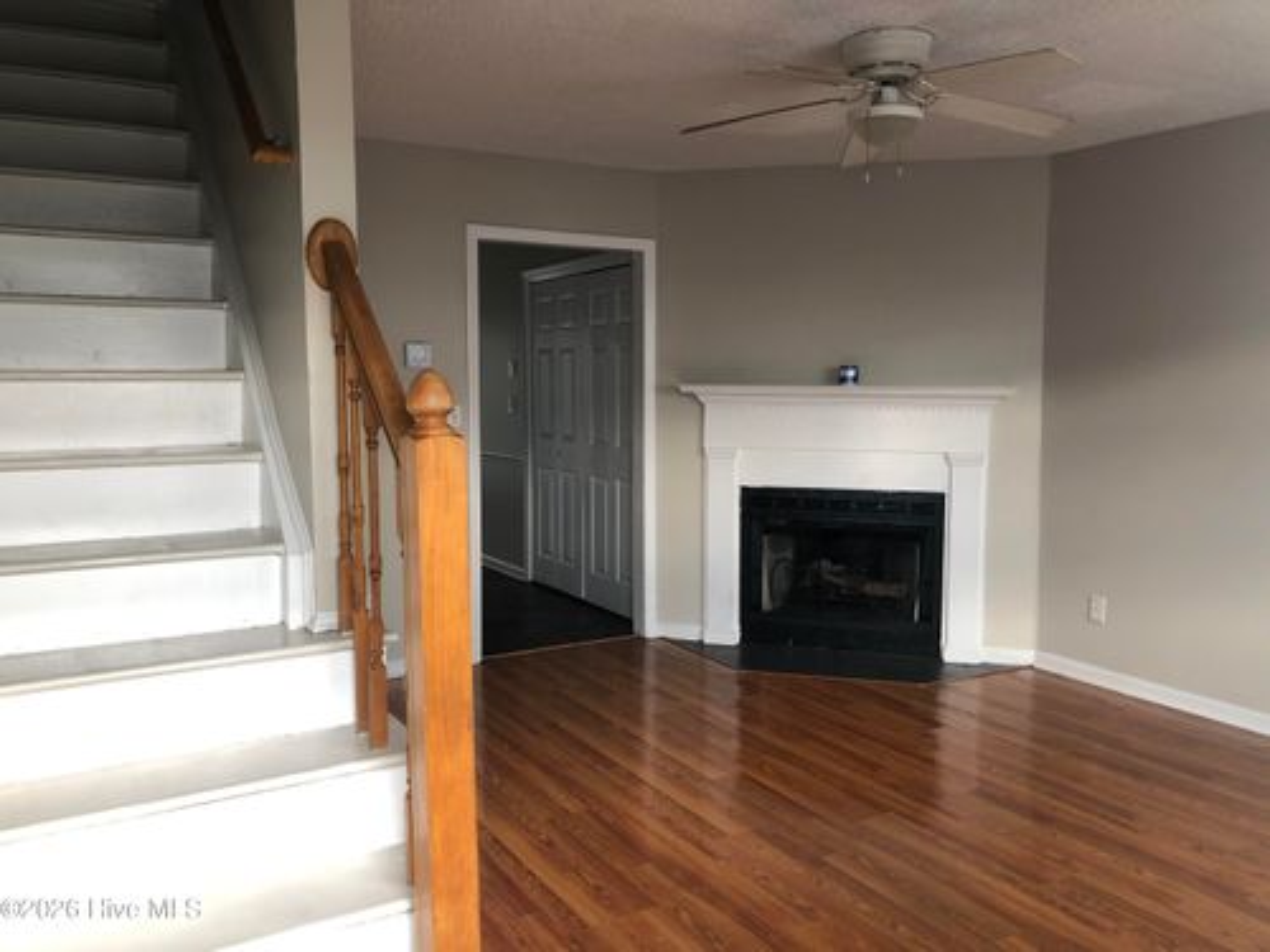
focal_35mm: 28
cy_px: 476
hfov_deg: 63.4
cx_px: 635
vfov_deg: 49.7
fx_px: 1027
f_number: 1.8
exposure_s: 1/40
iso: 25
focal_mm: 3.99
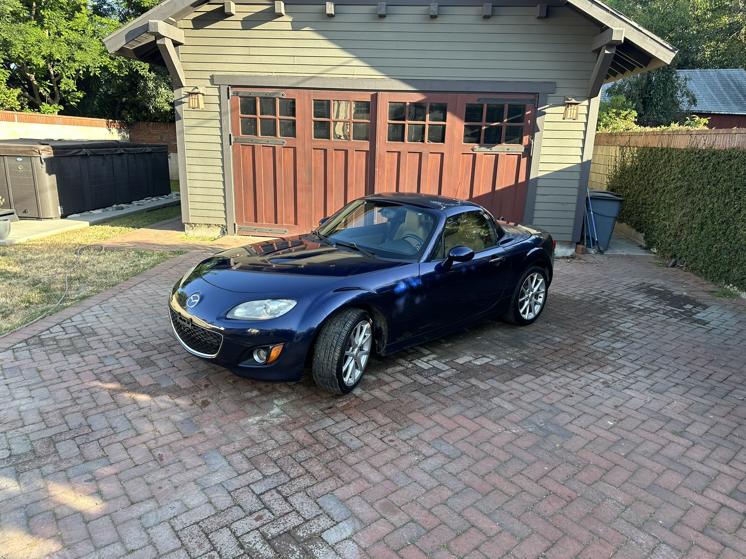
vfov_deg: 56.8
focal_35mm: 24
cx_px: 373
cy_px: 280
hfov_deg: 71.6
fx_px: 517
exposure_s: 1/368
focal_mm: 6.86
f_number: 1.78
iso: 80
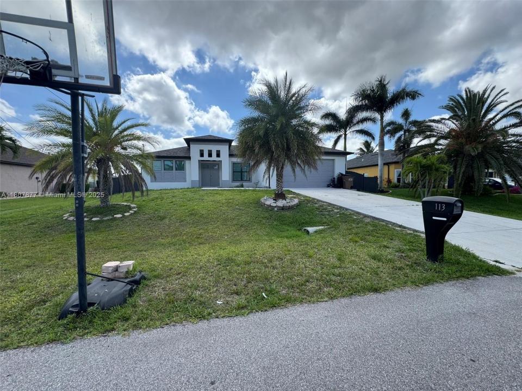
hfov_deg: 102.1
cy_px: 196
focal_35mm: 14
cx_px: 261
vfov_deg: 85.7
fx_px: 211
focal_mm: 2.22
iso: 50
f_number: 2.2
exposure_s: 1/858
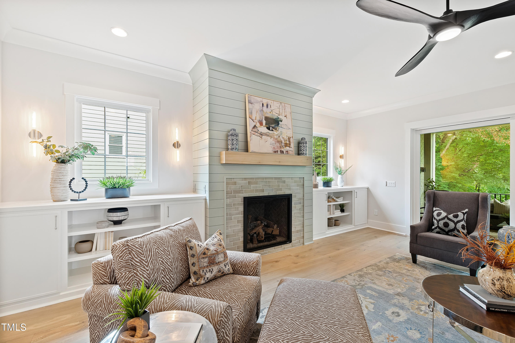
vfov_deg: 77.3
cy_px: 172
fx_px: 215
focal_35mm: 15
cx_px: 258
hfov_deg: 100.4
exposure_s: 1
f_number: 8
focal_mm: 10
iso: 100
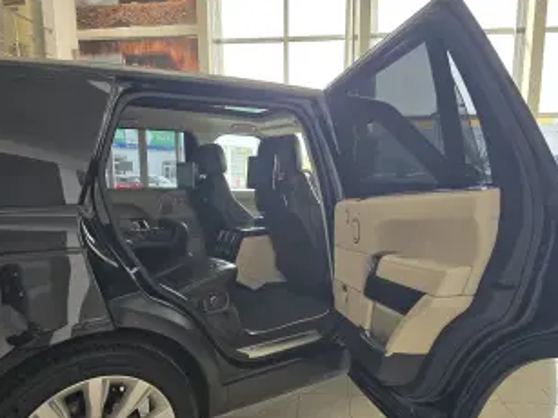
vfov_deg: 51.1
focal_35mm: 27
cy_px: 240
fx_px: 435
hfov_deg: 65.3
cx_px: 280
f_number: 1.7
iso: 200
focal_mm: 6.3
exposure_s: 1/180
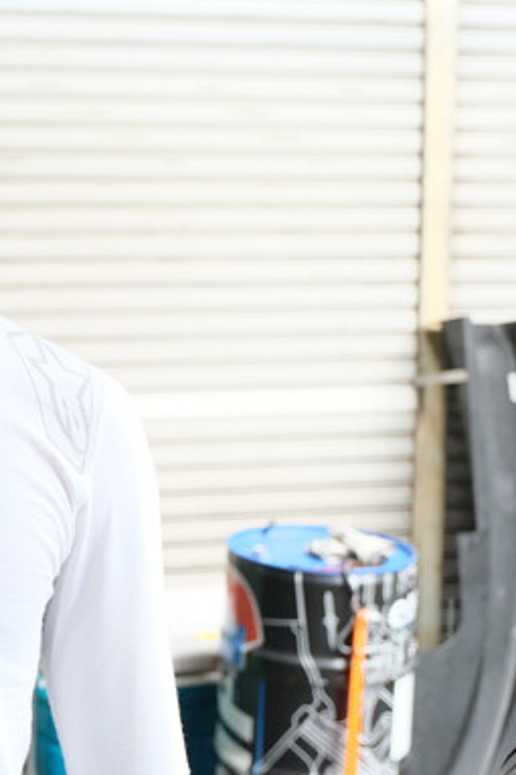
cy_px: 318
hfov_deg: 16.4
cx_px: -146
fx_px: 1700
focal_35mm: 79
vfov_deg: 25.6
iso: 4000
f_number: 4.5
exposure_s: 1/100
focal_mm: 28
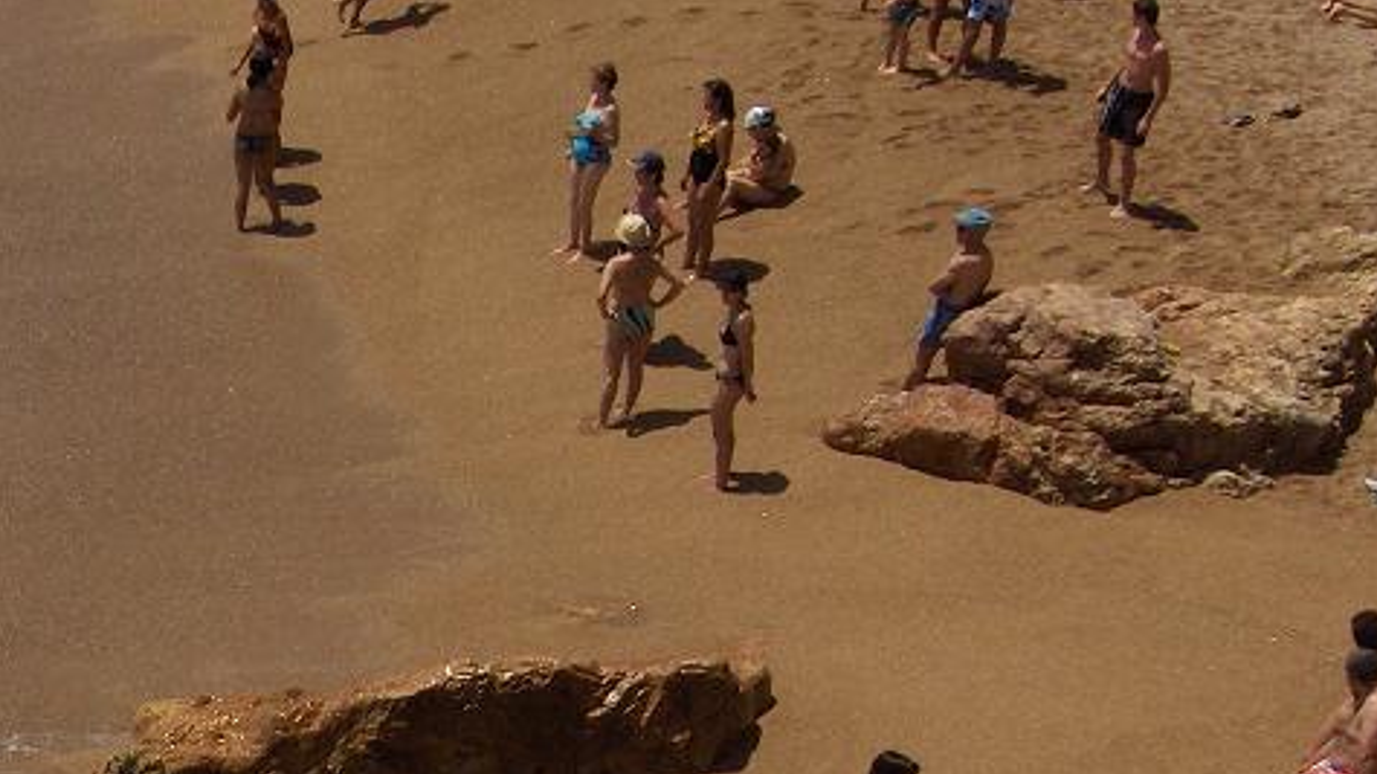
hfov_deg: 19.8
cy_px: 1009
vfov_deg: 11.6
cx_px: -252
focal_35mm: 102
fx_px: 3724
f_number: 4.8
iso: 50
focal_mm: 8
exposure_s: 1/2083
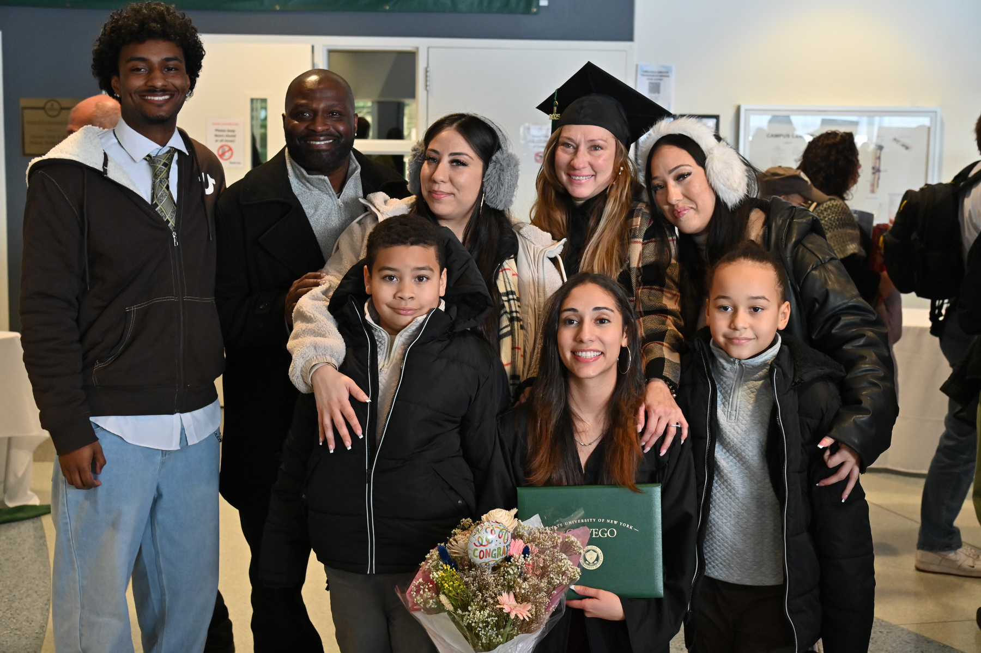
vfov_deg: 27.0
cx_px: 490
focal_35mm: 50
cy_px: 326
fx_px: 1362
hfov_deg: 39.6
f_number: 5.6
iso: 2500
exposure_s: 1/160
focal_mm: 50
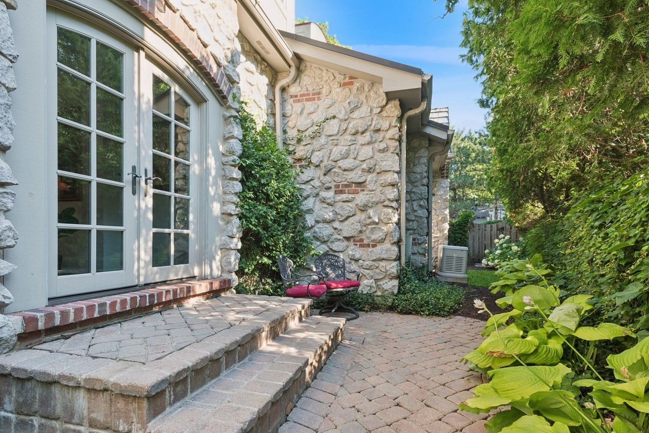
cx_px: 332
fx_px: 325
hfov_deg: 90.0
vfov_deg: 67.4
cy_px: 229
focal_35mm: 18
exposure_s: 1/40
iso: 400
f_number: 8
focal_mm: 17
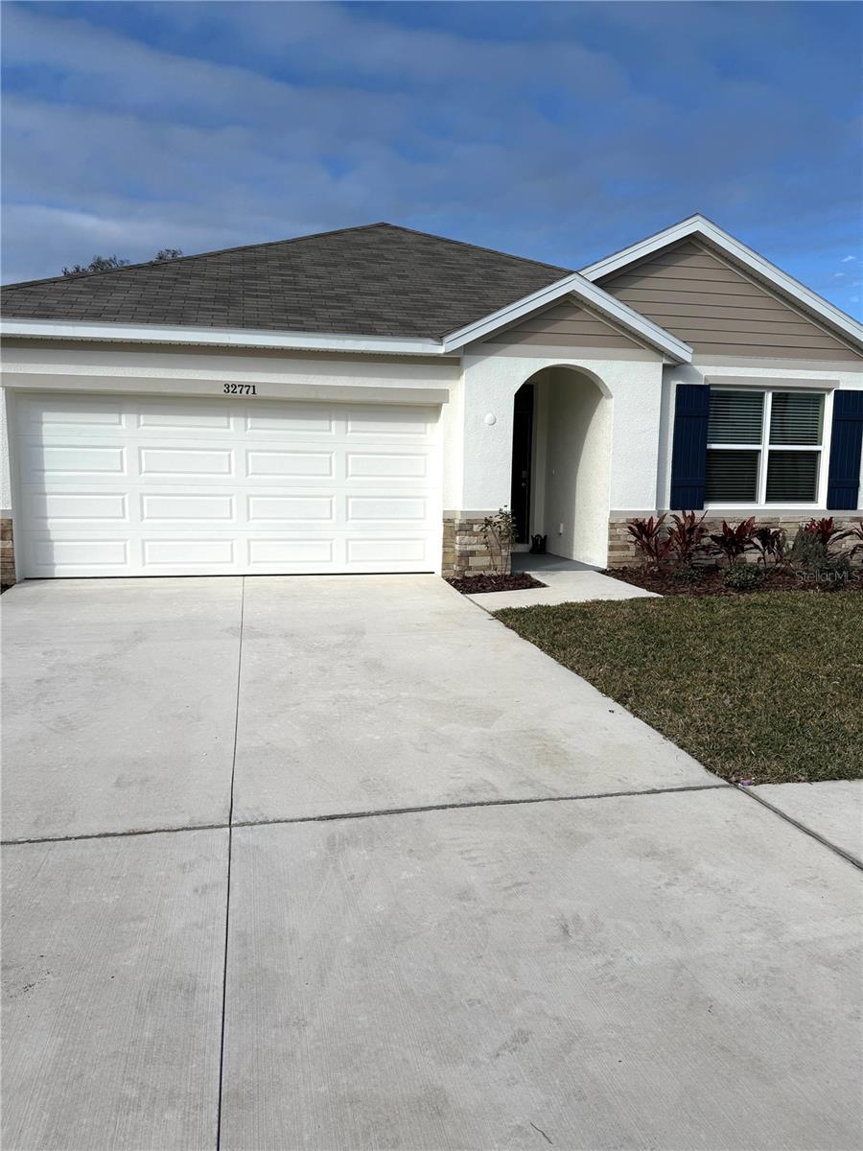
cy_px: 576
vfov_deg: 71.6
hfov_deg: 56.8
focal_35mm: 24
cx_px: 432
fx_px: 798
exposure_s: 1/8130
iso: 80
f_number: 1.78
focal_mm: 6.76
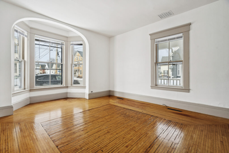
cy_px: 76
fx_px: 102
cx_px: 114
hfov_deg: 96.7
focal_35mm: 16
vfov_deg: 73.8
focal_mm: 16
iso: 800
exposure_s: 1/60
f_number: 8
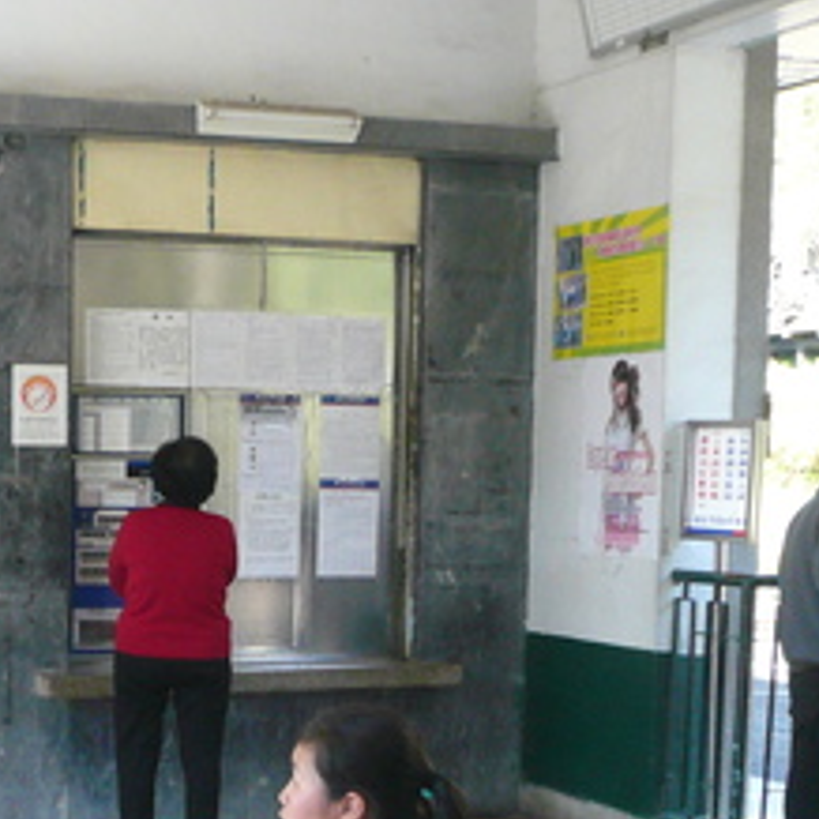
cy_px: 721
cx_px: 41
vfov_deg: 24.7
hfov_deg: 24.4
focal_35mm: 68
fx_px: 1820
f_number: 2.8
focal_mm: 4.6
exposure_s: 1/125
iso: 200
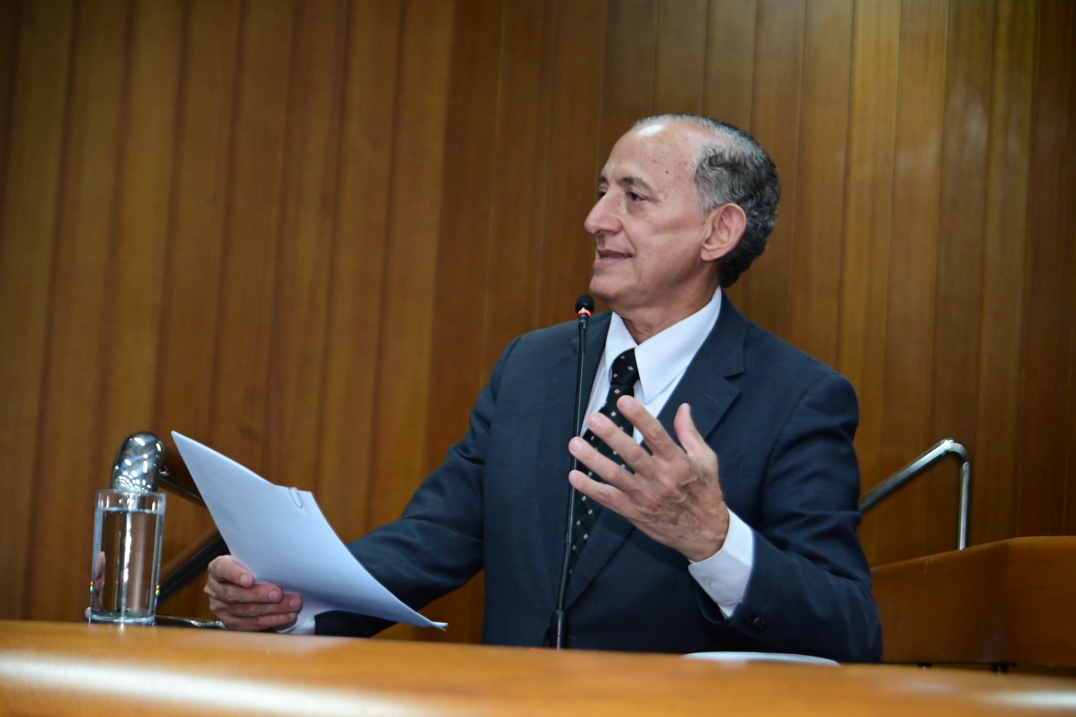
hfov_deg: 22.1
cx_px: 538
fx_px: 2750
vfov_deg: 14.9
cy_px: 358
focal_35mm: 92
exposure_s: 1/250
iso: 5000
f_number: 5.6
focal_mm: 92
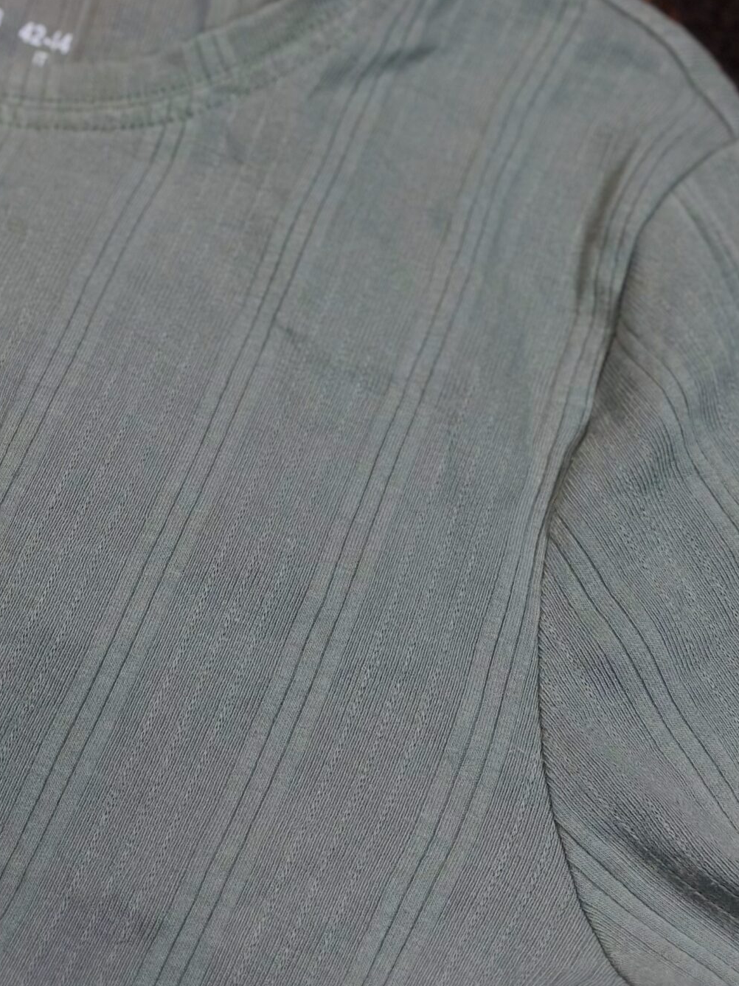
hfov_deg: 16.0
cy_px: 280
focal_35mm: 92
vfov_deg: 21.2
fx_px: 2619
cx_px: 156
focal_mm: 6.86
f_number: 1.78
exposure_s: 1/186
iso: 80
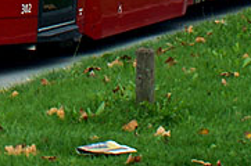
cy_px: -235
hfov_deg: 8.0
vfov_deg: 5.2
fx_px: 1775
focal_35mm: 255
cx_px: -96
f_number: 7.1
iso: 200
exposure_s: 1/160
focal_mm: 30
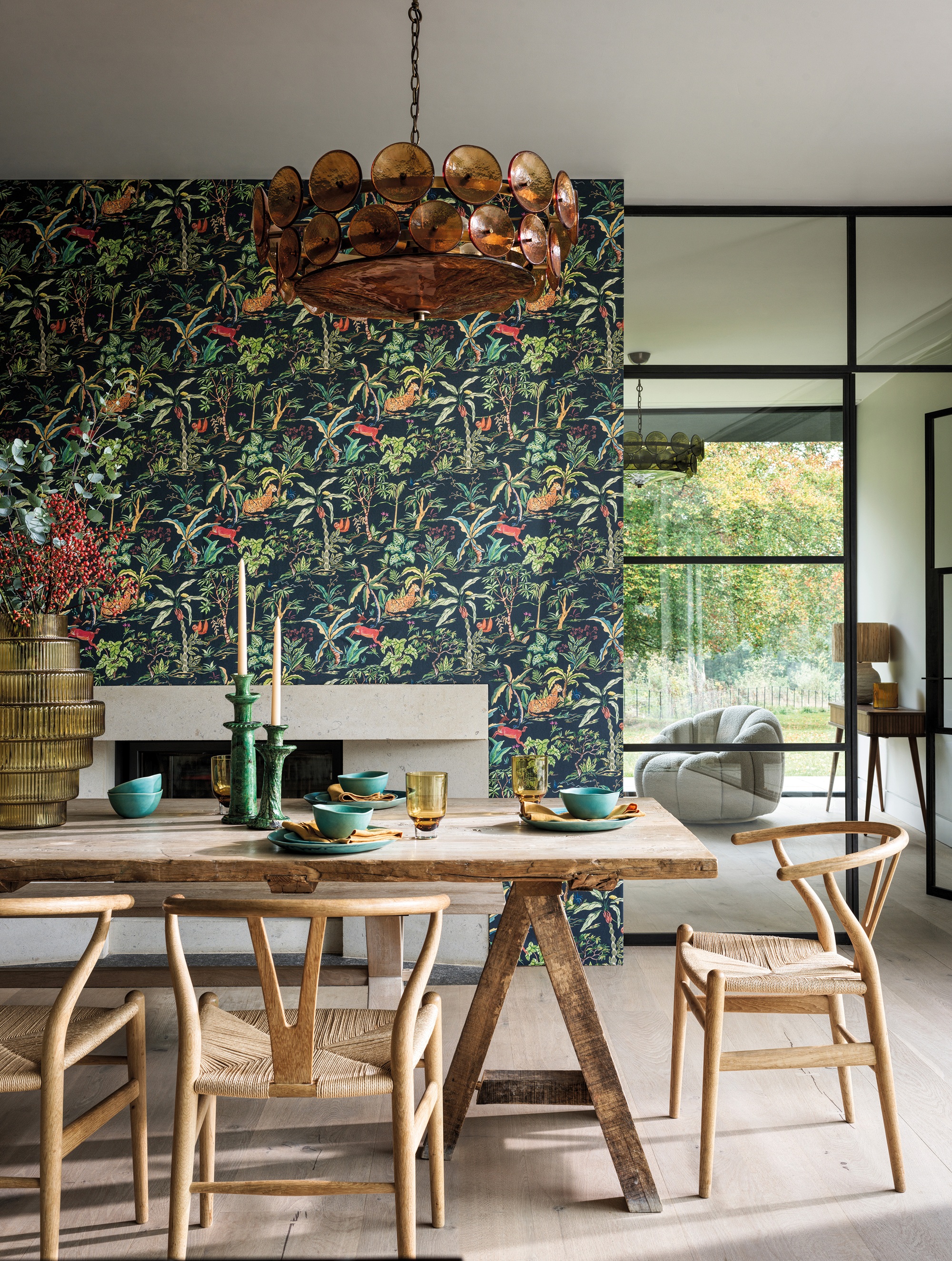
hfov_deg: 40.9
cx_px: 476
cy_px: 630
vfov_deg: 52.5
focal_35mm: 35
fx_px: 1278
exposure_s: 1
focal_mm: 45
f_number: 11
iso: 100
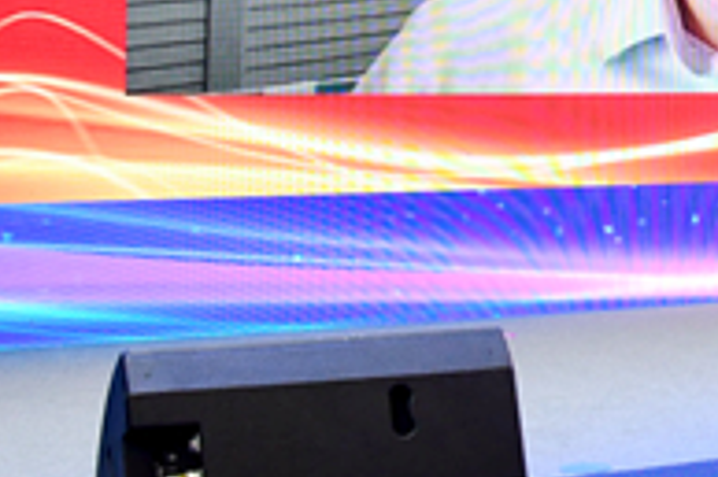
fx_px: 1913
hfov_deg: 18.9
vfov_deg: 14.1
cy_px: 28
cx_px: 1057
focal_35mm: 96
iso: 1600
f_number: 5.6
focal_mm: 16
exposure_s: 1/100
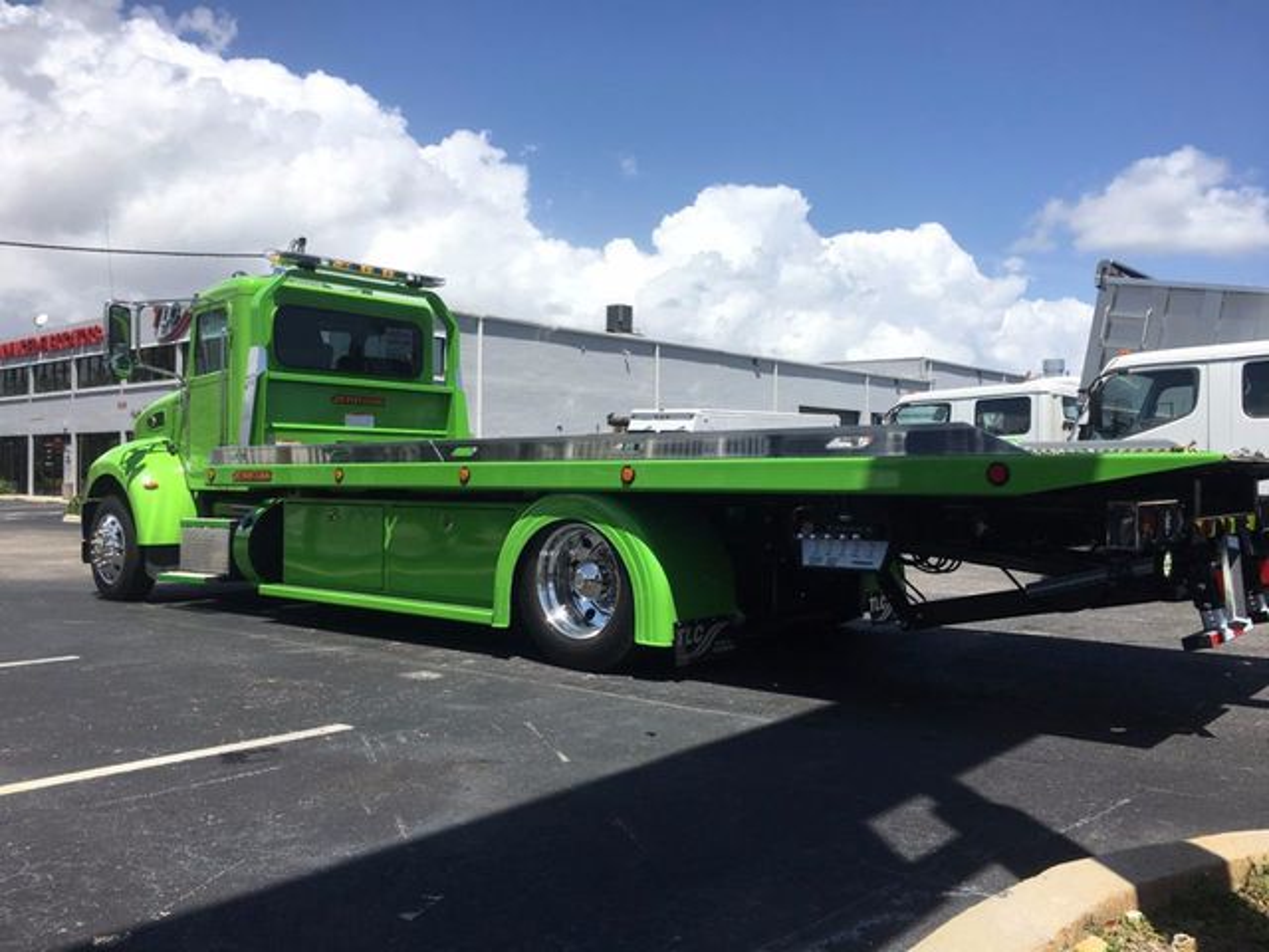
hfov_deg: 61.7
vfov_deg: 48.2
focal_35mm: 29
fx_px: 1063
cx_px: 634
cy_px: 476
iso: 25
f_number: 2.2
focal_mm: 4.15
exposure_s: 1/2262
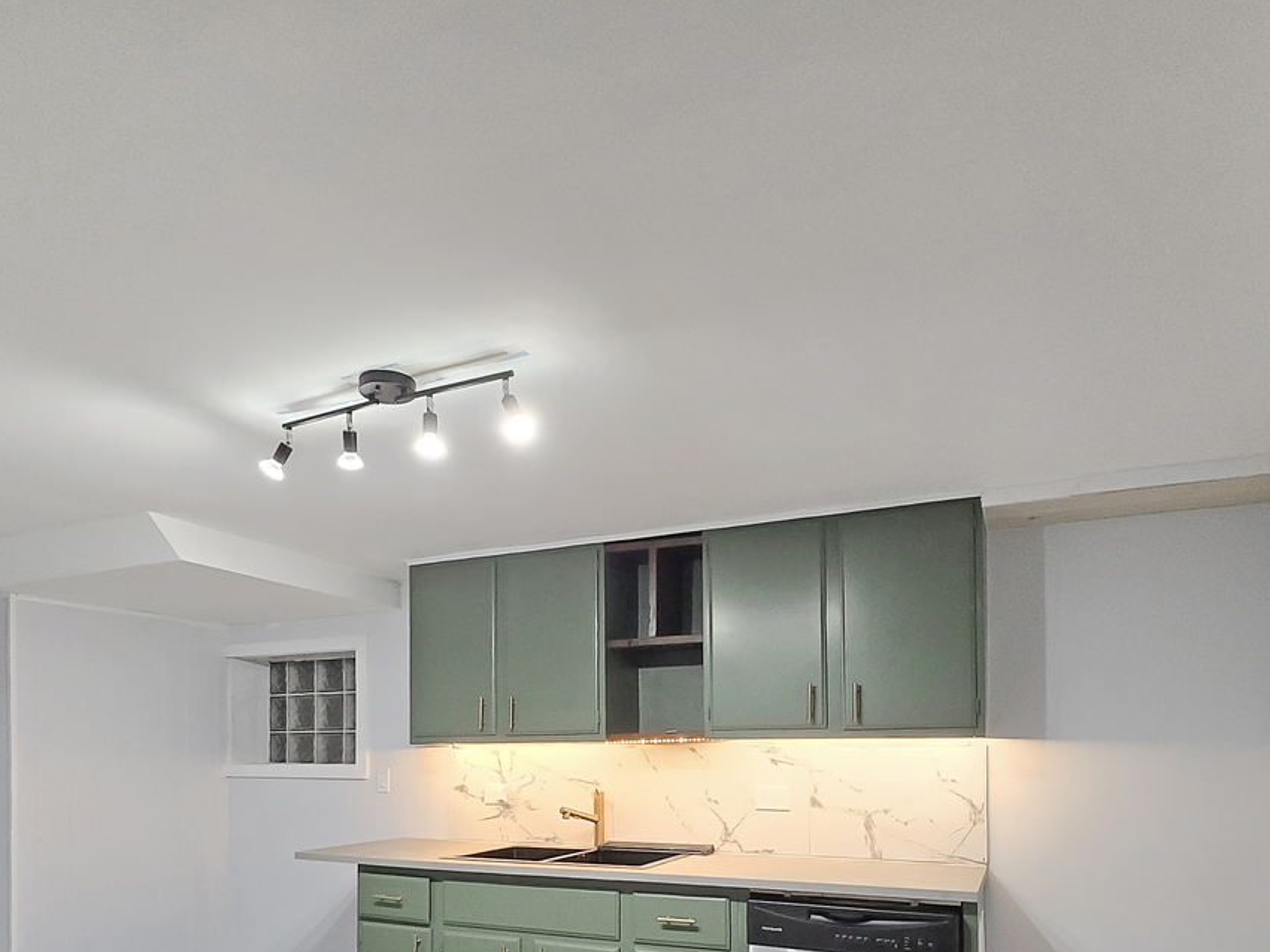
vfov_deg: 55.4
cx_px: 627
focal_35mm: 22
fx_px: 807
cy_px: 800
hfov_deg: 76.4
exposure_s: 1/60
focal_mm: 1.7
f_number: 2.2
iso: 320
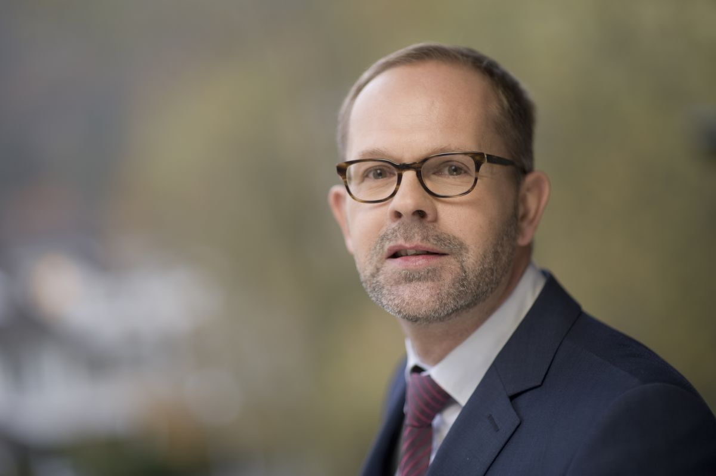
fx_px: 1689
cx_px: 358
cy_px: 238
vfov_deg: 16.0
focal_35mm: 85
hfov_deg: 23.9
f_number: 1.4
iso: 100
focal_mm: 85
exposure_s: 1/50
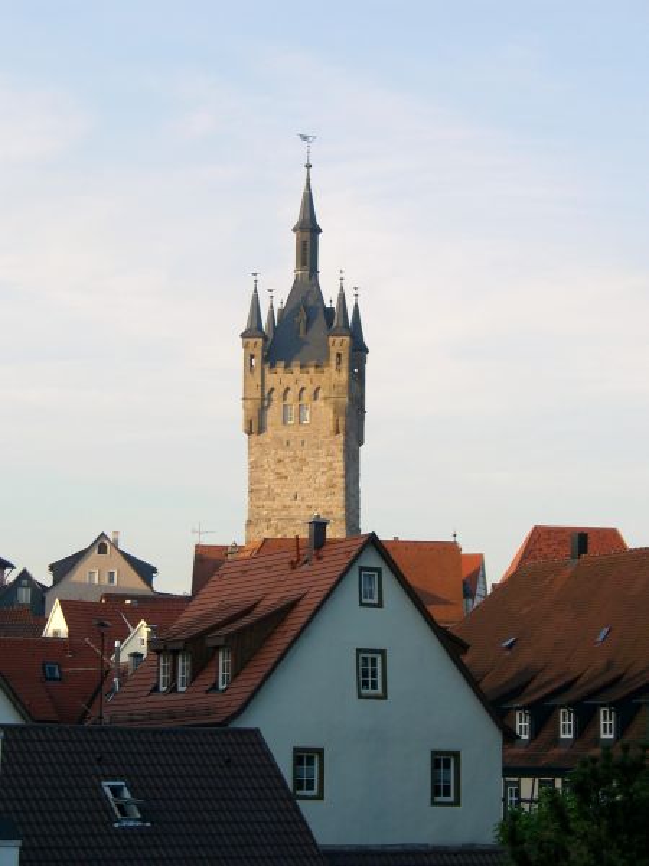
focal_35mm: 100
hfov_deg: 14.8
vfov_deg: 19.6
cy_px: 433
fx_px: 2500
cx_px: 324
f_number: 4
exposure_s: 1/171
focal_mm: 20.74
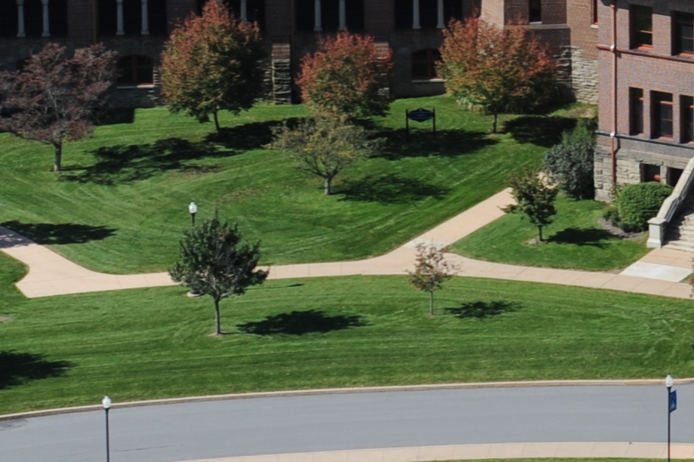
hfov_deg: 6.1
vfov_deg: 4.2
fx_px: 6241
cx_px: 1533
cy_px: -75
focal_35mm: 324
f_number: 5.6
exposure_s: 1/800
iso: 200
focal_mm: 70
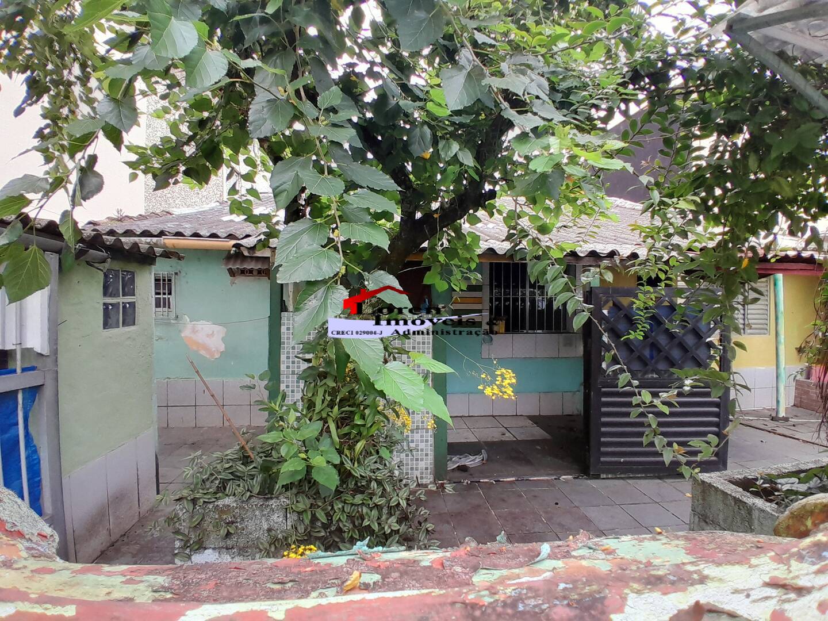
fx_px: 407
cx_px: 414
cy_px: 310
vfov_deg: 74.7
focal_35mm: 17
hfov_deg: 91.0
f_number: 2.2
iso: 40
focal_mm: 1.46
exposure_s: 1/153
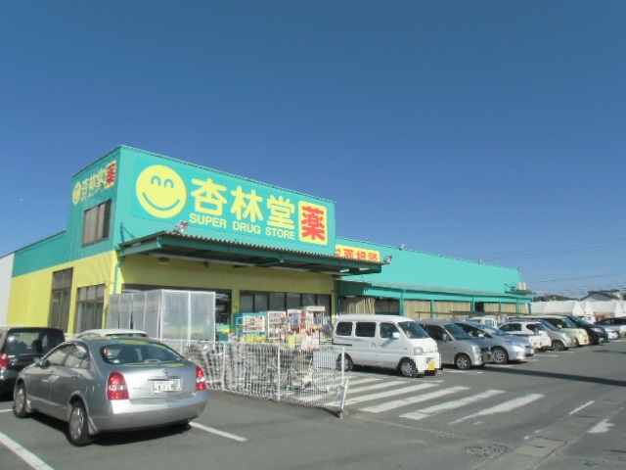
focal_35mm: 25
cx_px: 313
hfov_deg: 69.4
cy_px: 235
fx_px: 452
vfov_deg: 54.9
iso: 64
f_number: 8
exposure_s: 1/200
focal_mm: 4.43
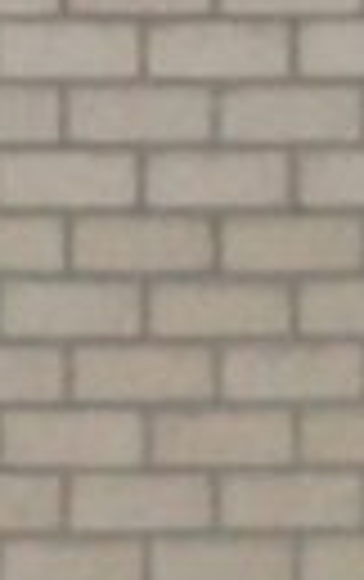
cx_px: -1631
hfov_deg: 2.1
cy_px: 1302
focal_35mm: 606
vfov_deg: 3.4
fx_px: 9587
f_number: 4
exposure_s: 1/200
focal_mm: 50
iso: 1250
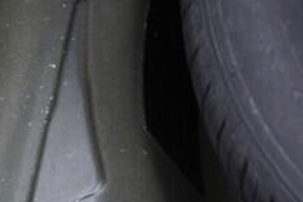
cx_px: 646
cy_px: -170
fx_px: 1463
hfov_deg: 10.6
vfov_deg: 7.6
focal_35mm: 174
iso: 250
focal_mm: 24
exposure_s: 1/40
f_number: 2.8
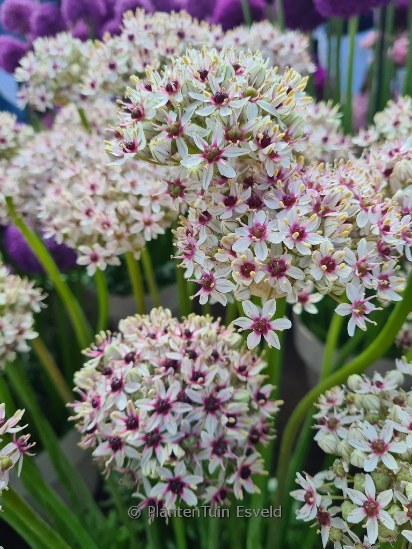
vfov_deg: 67.3
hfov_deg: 53.1
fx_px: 413
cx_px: 206
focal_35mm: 26
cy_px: 274
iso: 50
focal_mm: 5.4
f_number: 1.8
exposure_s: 1/1204
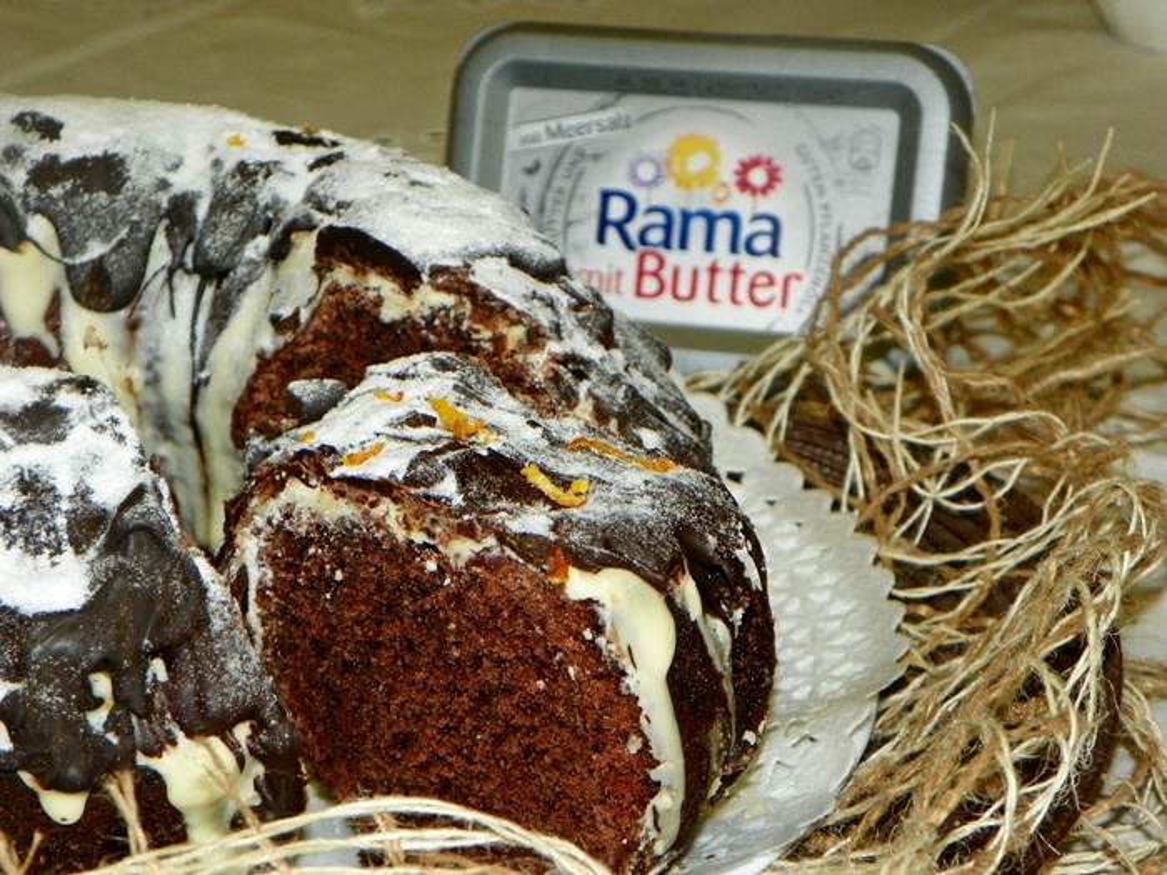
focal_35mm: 108
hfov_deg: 18.2
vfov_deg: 13.7
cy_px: 438
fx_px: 3641
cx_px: 584
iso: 200
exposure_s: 1/50
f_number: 4
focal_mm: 19.2
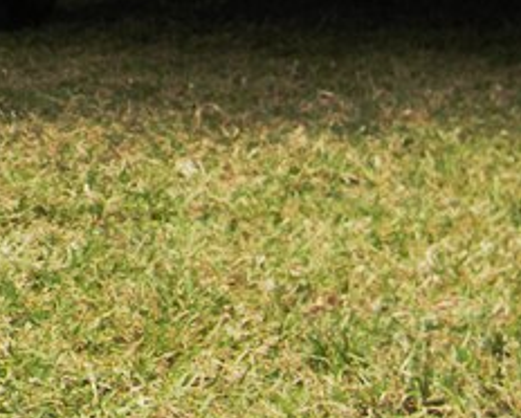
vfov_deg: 12.4
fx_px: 1867
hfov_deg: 15.8
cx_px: 409
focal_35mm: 121
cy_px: -135
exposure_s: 1/343
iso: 80
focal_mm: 6.4
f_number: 3.7
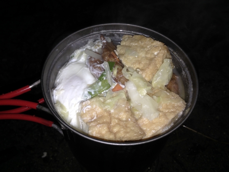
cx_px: 114
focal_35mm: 33
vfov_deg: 42.9
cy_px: 86
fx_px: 218
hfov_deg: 55.4
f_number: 2.4
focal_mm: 4.12
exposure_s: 1/107
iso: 50
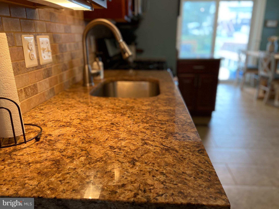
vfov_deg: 53.1
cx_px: 140
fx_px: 210
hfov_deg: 67.3
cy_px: 104
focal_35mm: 26
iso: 200
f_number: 1.8
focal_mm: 4.25
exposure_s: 1/60
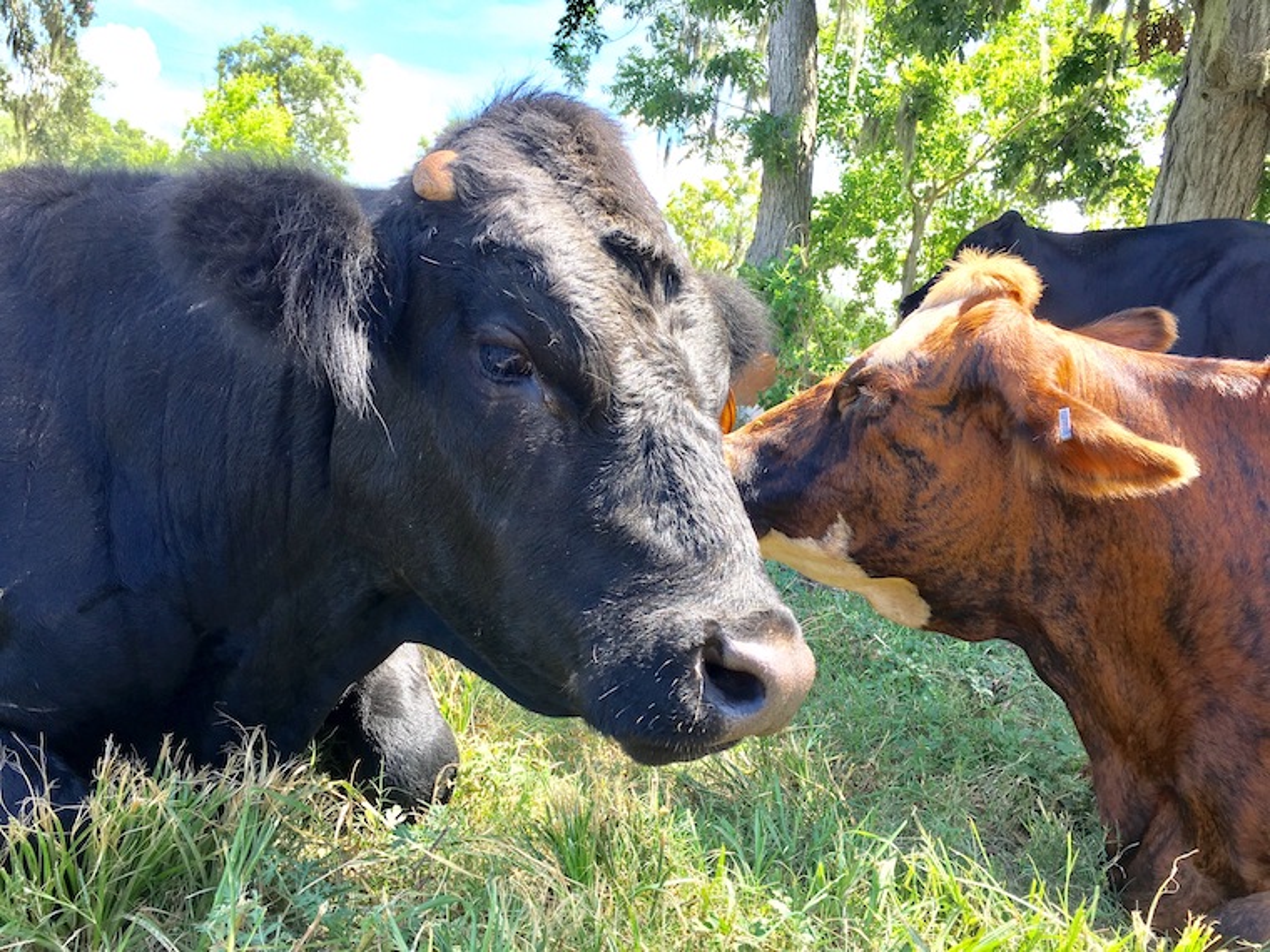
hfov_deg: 61.7
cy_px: 476
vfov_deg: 48.2
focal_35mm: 29
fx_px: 1064
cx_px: 635
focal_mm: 4.15
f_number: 2.2
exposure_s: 1/155
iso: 25
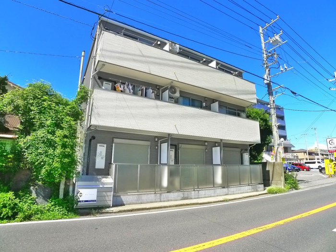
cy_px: 126
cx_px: 168
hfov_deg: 71.6
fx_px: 233
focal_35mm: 24
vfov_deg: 56.8
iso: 400
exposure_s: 1/640
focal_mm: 5.1
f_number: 4
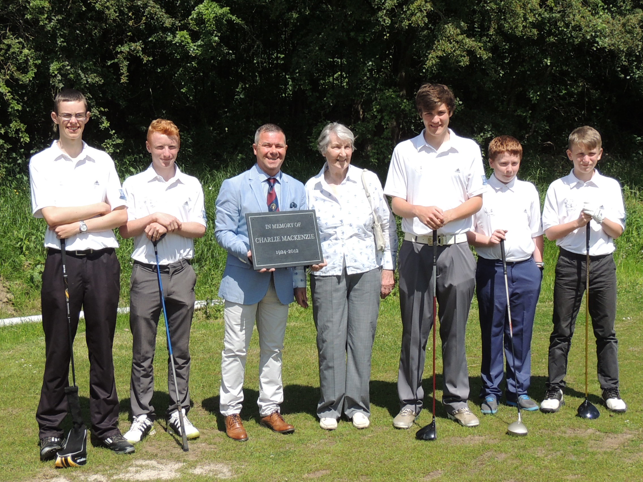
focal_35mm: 30
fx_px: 557
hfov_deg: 60.0
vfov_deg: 46.8
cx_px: 322
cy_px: 241
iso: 100
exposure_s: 1/1250
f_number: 3.1
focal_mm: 5.3
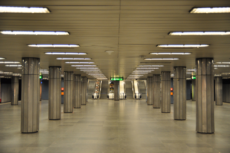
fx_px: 278
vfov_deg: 30.8
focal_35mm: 44
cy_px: 76
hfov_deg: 45.0
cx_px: 115
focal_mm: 29
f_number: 3.2
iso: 800
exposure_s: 1/40
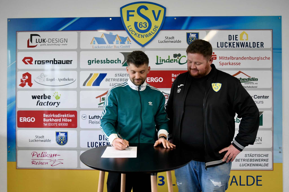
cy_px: 96
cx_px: 144
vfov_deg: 42.3
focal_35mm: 31
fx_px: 249
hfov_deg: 60.3
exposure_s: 1/500
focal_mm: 31
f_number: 2.8
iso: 4000
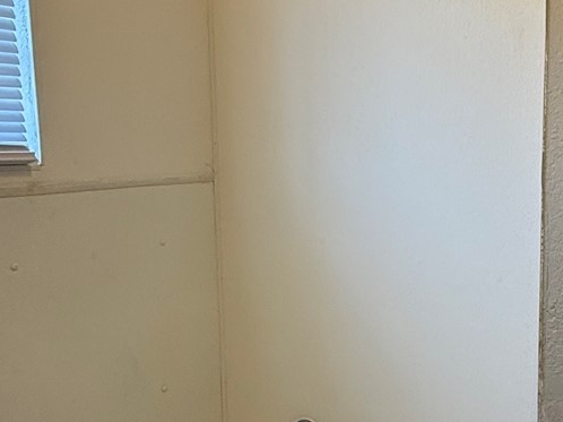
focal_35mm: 54
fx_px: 878
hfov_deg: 32.7
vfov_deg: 27.0
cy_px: 249
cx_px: 562
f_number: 2.2
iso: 160
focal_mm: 2.22
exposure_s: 1/99
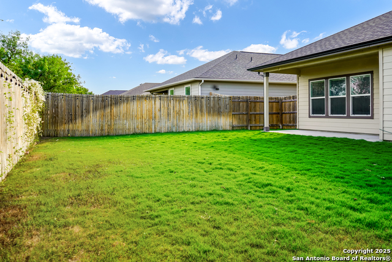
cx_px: 196
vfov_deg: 46.4
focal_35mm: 28
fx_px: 305
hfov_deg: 65.5
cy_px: 131
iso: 100
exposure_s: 1/100
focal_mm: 28
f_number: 6.3
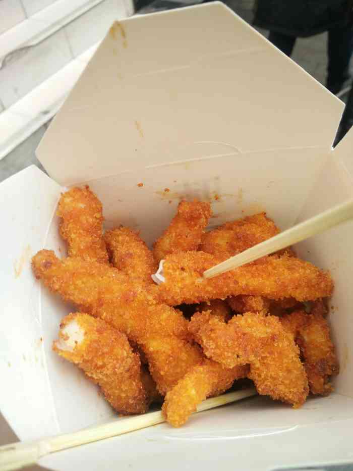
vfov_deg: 79.0
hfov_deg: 63.5
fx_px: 285
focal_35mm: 21
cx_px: 176
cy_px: 236
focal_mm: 3.66
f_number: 2.2
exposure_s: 1/115
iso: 50
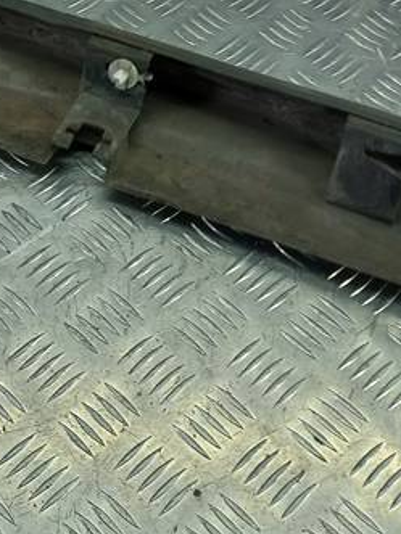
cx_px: 130
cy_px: 48
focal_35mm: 77
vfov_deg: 24.6
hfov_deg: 19.1
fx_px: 1189
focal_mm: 4.6
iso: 32
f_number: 1.8
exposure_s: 1/50
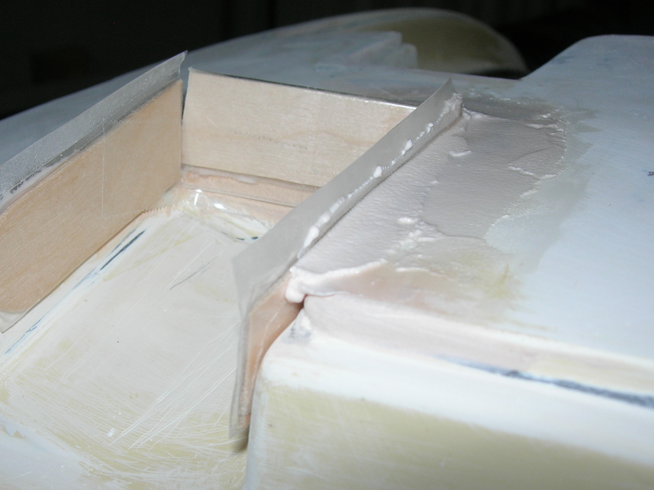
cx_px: 242
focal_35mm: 50
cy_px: 280
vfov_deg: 29.1
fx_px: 945
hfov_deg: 37.9
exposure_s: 1/60.1
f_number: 4.8
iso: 64
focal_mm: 7.8
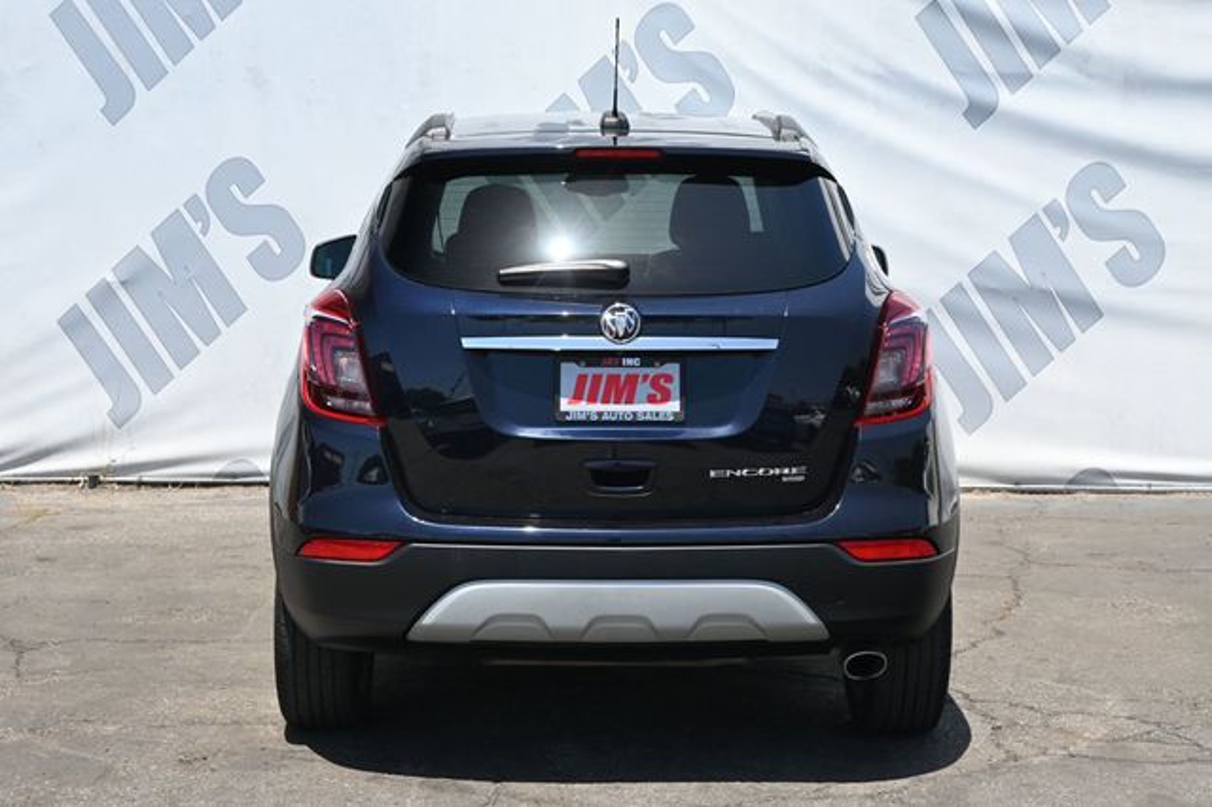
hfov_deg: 33.4
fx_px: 2019
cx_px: 606
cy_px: 404
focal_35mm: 60
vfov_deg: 22.6
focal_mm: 40
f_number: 5.6
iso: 160
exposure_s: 1/250
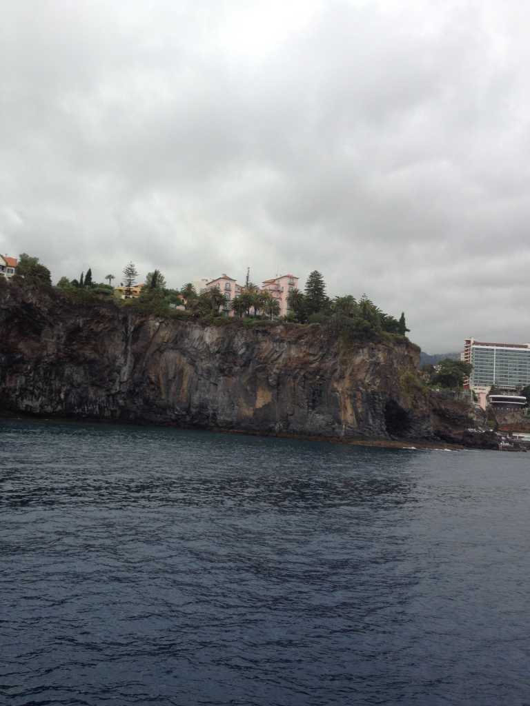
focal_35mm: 35
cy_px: 353
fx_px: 715
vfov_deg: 52.6
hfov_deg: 40.7
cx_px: 265
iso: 64
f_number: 2.4
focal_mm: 4.28
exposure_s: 1/464
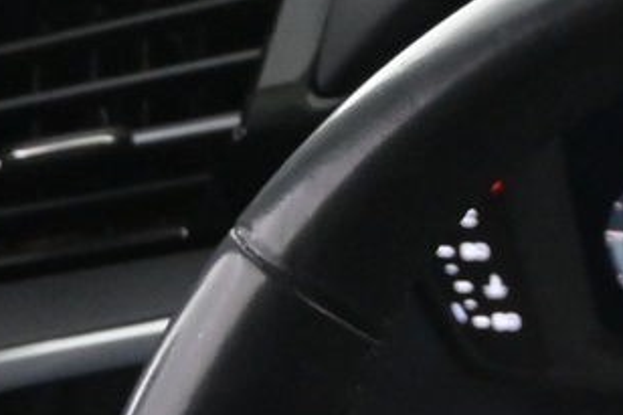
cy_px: 850
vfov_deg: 6.0
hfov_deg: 9.0
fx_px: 3822
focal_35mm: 221
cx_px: 1028
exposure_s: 1/50
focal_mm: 28
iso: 3600
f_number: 4.5
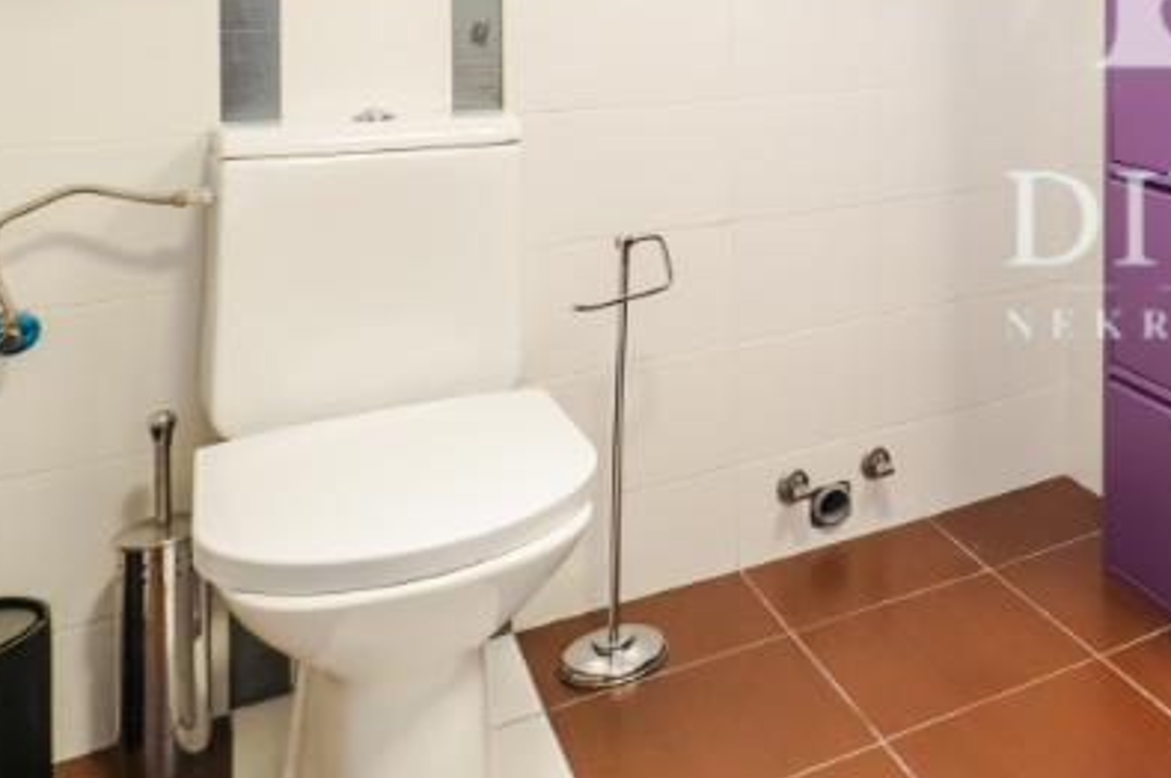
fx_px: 1202
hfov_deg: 42.9
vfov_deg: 32.8
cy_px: -9
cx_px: 1227
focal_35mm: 37
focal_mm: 7
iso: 400
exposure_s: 1/25
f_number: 4
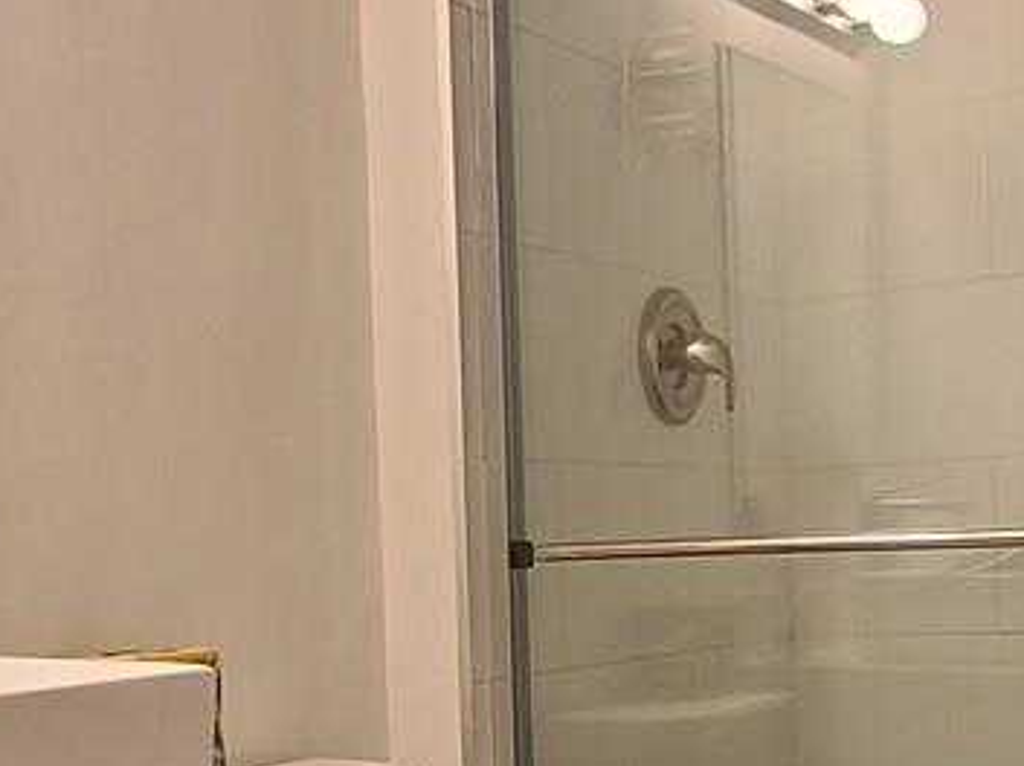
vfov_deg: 24.0
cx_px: 479
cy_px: 711
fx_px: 1744
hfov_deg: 32.7
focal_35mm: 59
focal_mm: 2.2
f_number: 2.2
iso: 160
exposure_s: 1/60
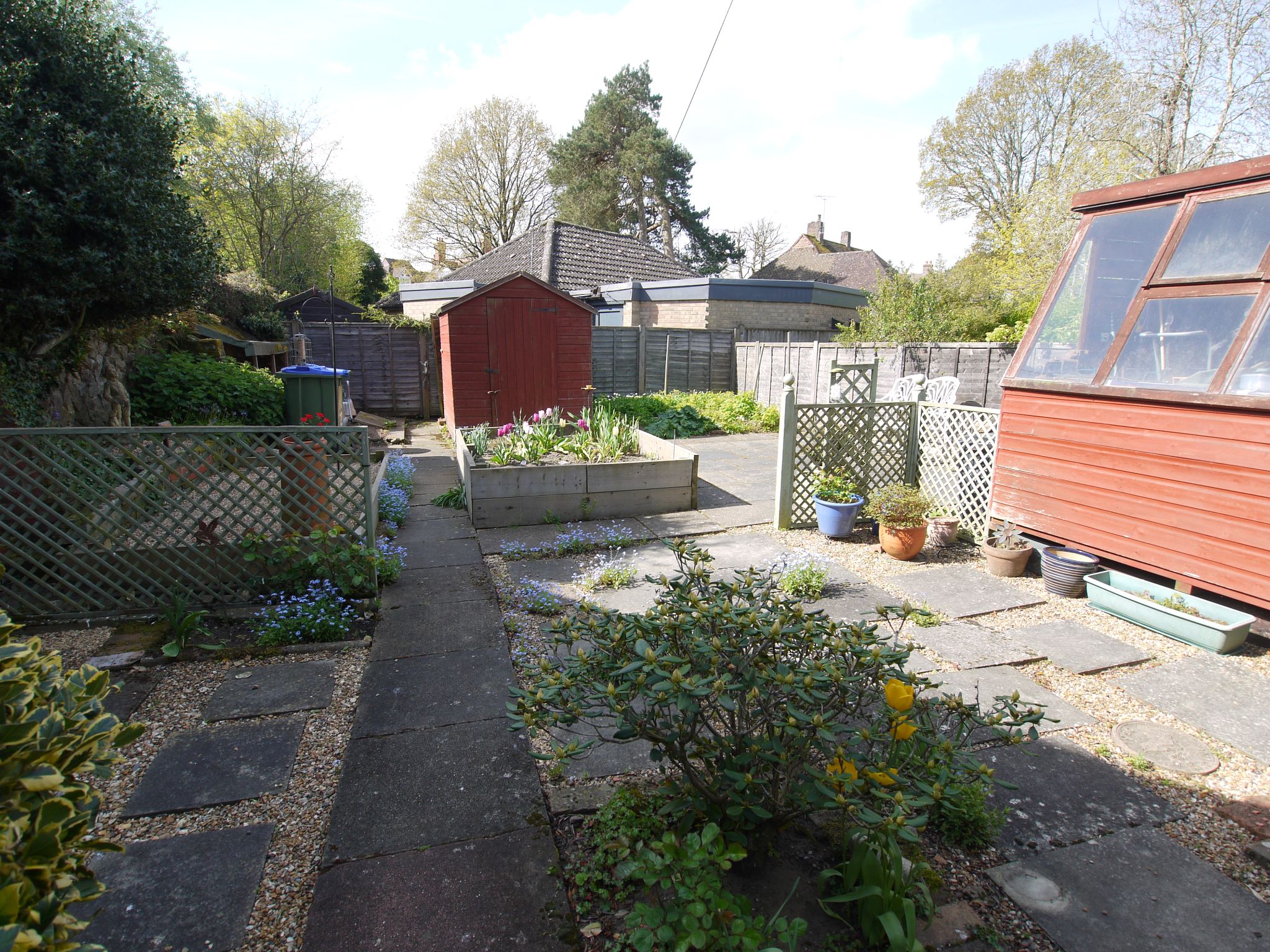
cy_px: 476
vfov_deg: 71.6
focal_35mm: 18
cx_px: 635
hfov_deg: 87.8
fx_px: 660
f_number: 5.6
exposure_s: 1/200
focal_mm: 9
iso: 100
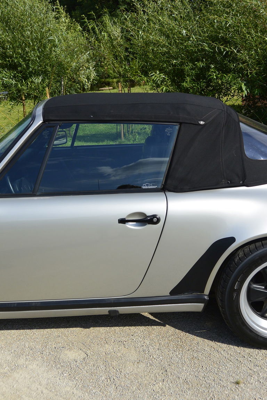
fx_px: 445
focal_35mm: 40
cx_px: 134
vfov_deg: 48.5
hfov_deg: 33.4
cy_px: 200
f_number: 5
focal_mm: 15.1
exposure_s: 1/1250
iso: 160
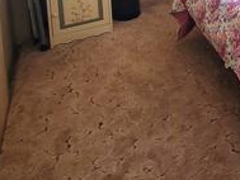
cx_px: 328
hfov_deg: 31.0
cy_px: -99
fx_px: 305
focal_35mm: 44
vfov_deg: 24.5
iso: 100
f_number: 2.2
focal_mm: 1.74
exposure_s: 1/60
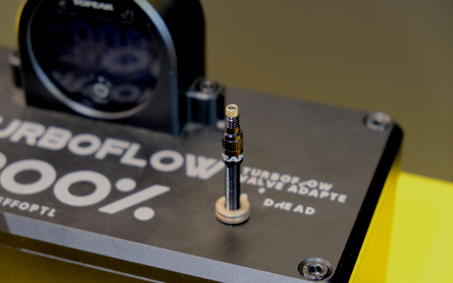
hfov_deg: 24.4
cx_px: 226
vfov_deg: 15.4
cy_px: 146
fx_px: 1049
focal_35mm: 85
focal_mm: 55
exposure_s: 1/30
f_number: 4
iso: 2500
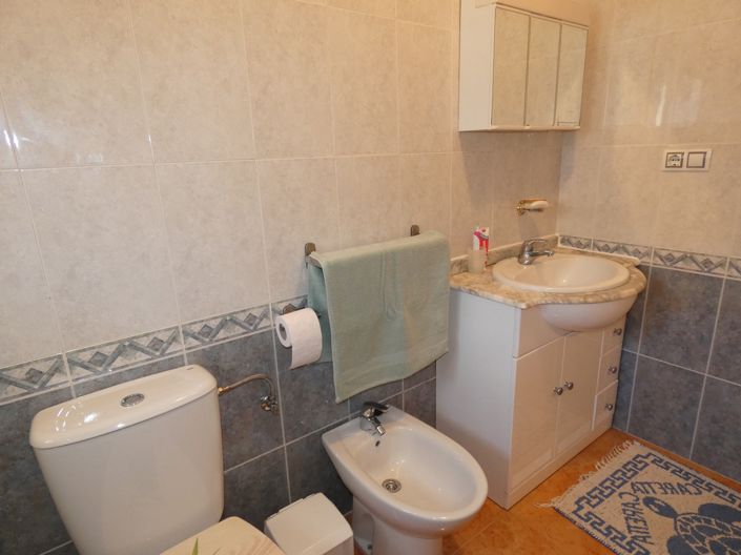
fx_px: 428
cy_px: 278
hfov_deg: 81.8
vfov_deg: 65.9
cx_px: 370
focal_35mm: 20
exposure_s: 1/60
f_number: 2.8
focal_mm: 3.6
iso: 320
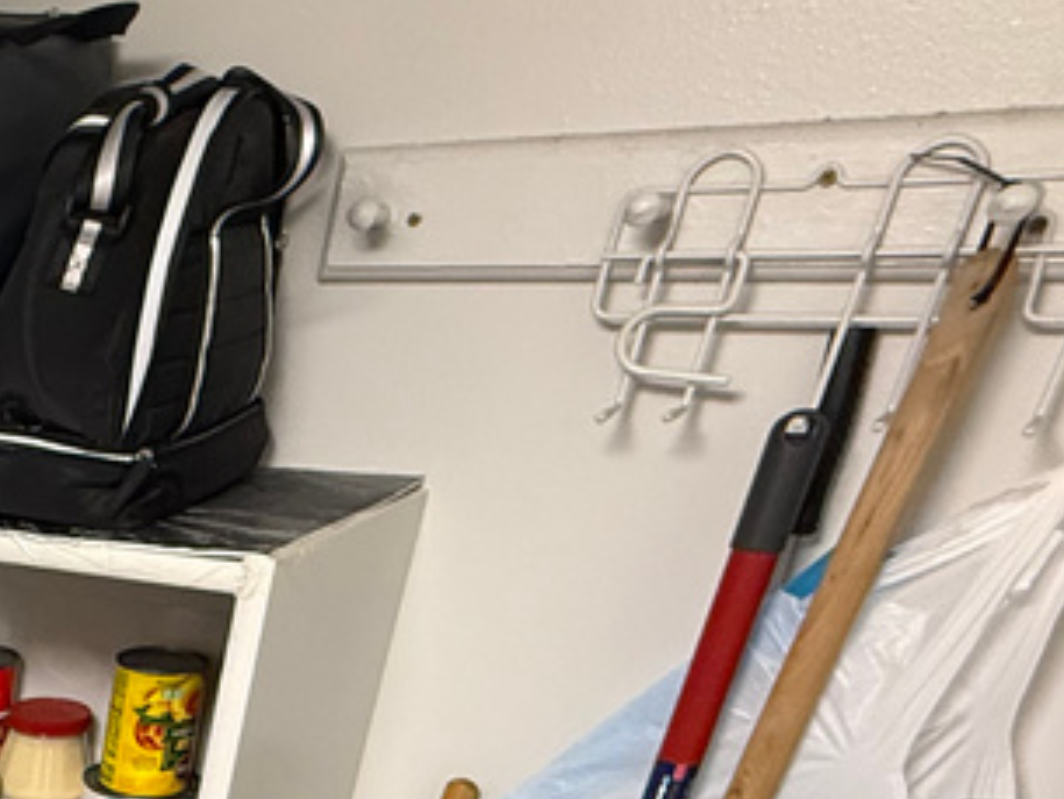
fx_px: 1445
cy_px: 1022
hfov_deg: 29.5
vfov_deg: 26.5
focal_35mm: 47
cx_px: -426
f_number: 2.2
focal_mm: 2.22
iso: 320
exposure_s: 1/60
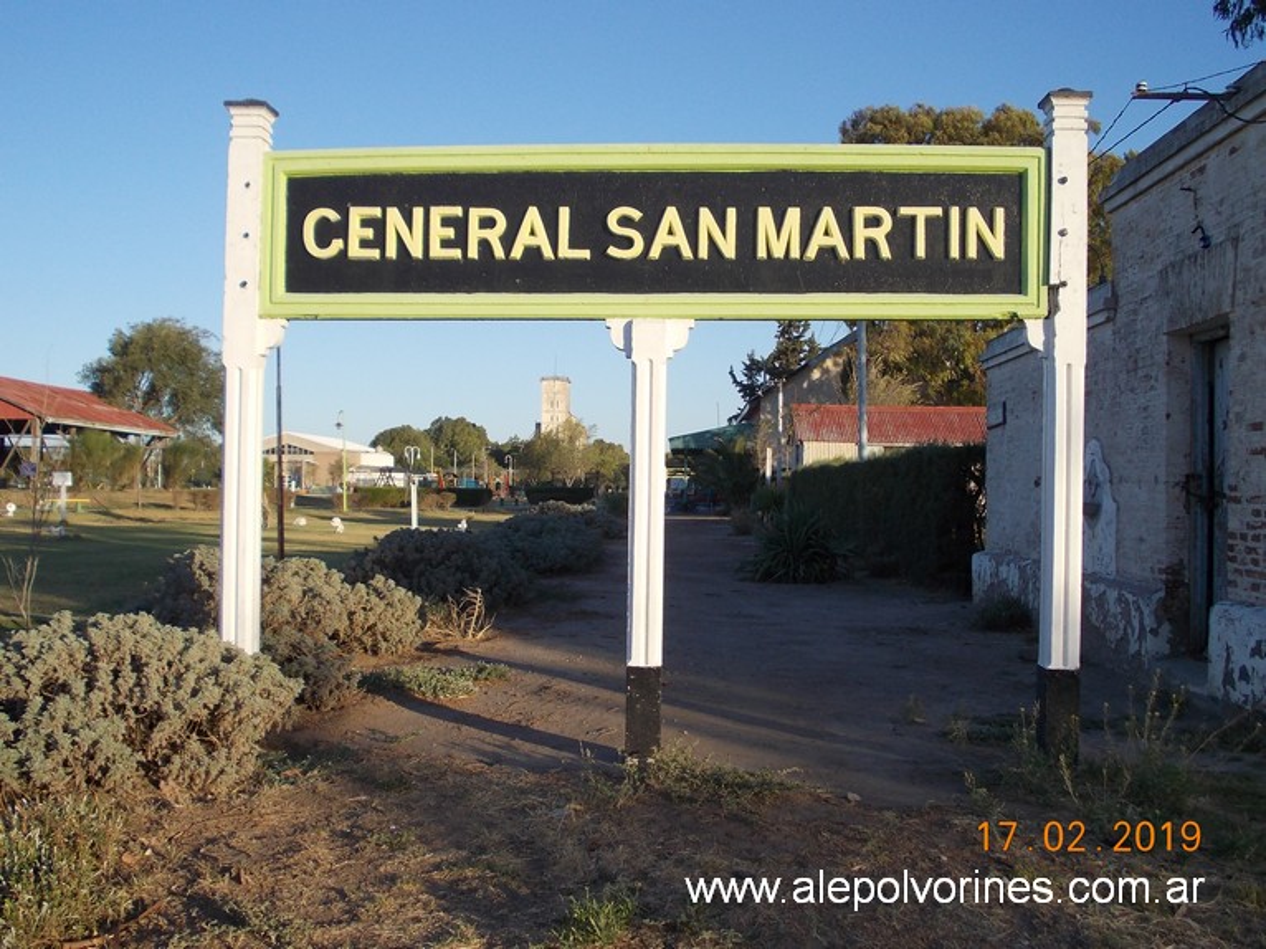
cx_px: 633
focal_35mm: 38
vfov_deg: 37.7
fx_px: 1389
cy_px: 474
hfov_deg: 49.0
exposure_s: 1/160
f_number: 6.2
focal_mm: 5.3
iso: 80
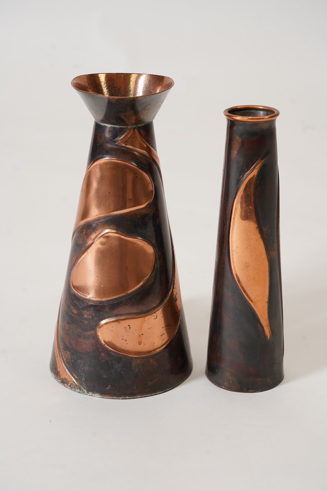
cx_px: 164
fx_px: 954
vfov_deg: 28.8
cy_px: 246
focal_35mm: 70
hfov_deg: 19.5
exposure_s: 1/125
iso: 500
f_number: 8
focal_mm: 70
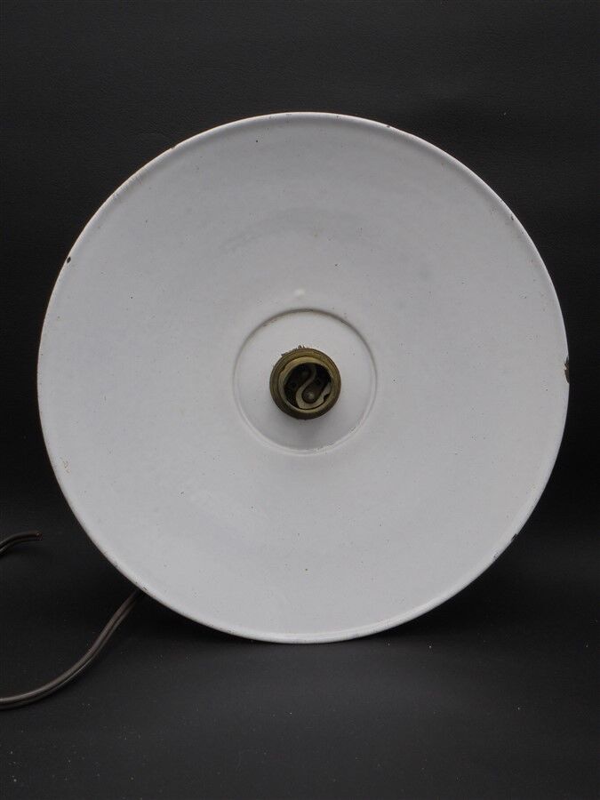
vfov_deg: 54.0
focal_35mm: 34
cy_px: 400
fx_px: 786
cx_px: 300
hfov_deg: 41.8
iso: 100
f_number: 4
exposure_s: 1/200
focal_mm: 6.1
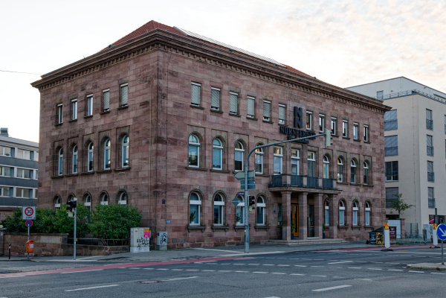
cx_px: 223
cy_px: 149
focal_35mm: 44
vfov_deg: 30.5
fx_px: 545
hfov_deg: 44.5
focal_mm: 44
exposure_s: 1/125
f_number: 7.1
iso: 400
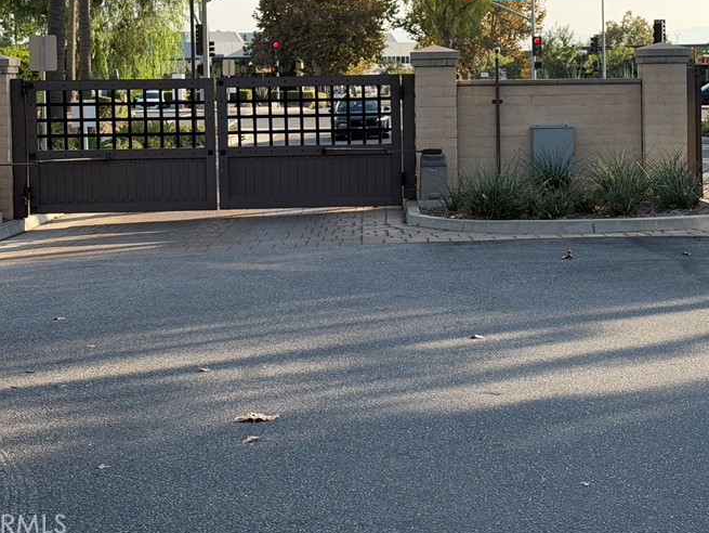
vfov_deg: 19.5
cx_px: 432
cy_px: 124
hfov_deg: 25.9
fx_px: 1537
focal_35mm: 75
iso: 64
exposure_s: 1/2415
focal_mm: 6.76
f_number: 1.78
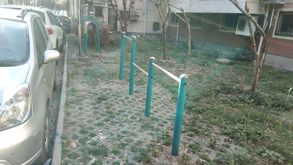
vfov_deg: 34.6
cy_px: 91
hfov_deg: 58.0
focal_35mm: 34
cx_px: 147
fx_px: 264
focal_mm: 3.69
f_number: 2.2
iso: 50
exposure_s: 1/153
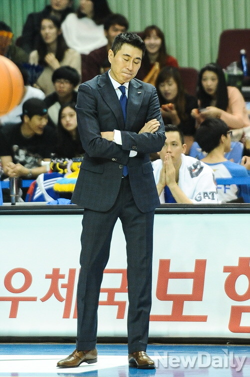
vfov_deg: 11.4
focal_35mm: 180
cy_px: 188
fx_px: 1880
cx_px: 125
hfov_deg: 7.6
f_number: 2.8
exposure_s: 1/640
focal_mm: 180
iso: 2500
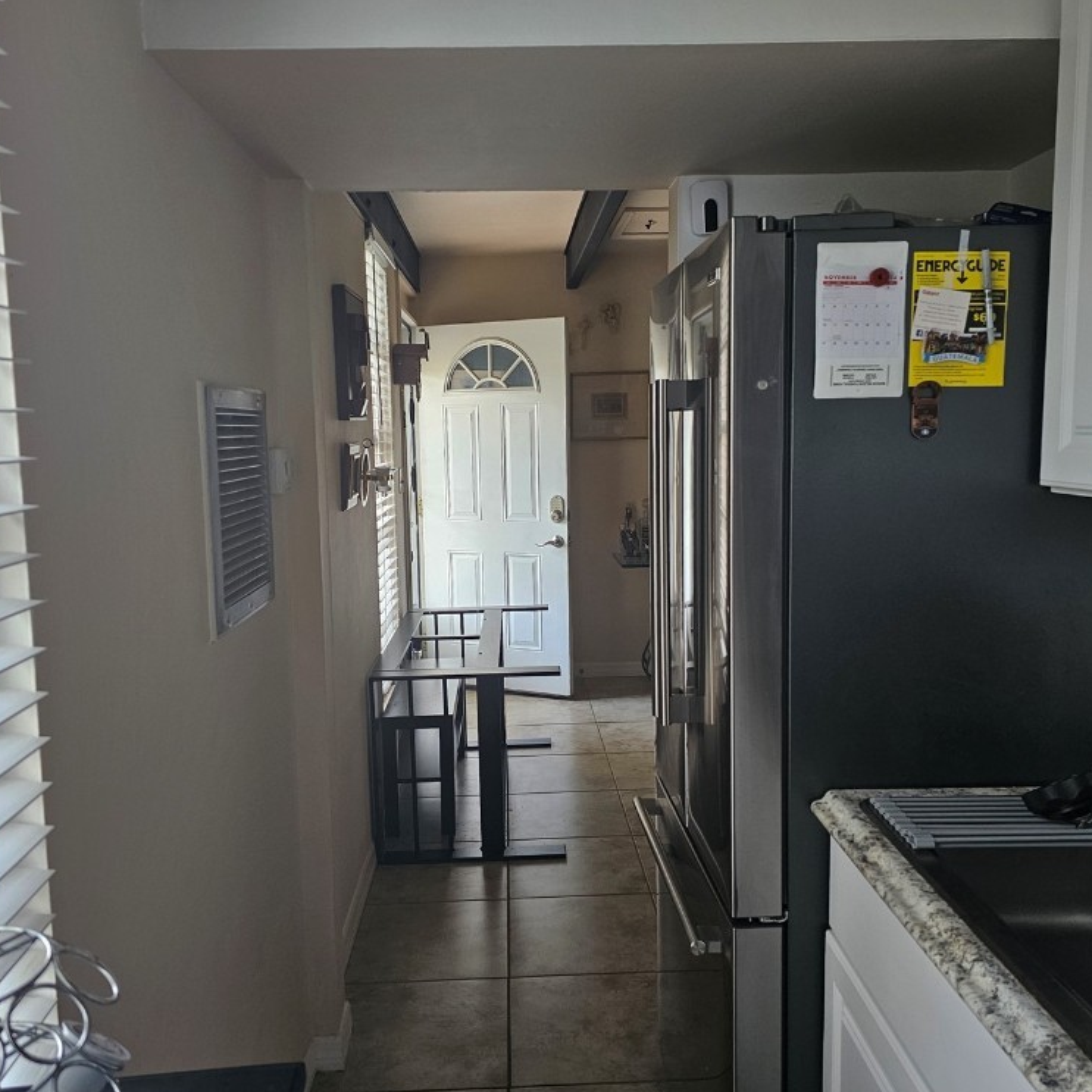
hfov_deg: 57.3
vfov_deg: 57.3
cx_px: 547
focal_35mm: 28
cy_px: 539
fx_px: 999
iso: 200
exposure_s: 1/207
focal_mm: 6.3
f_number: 1.7
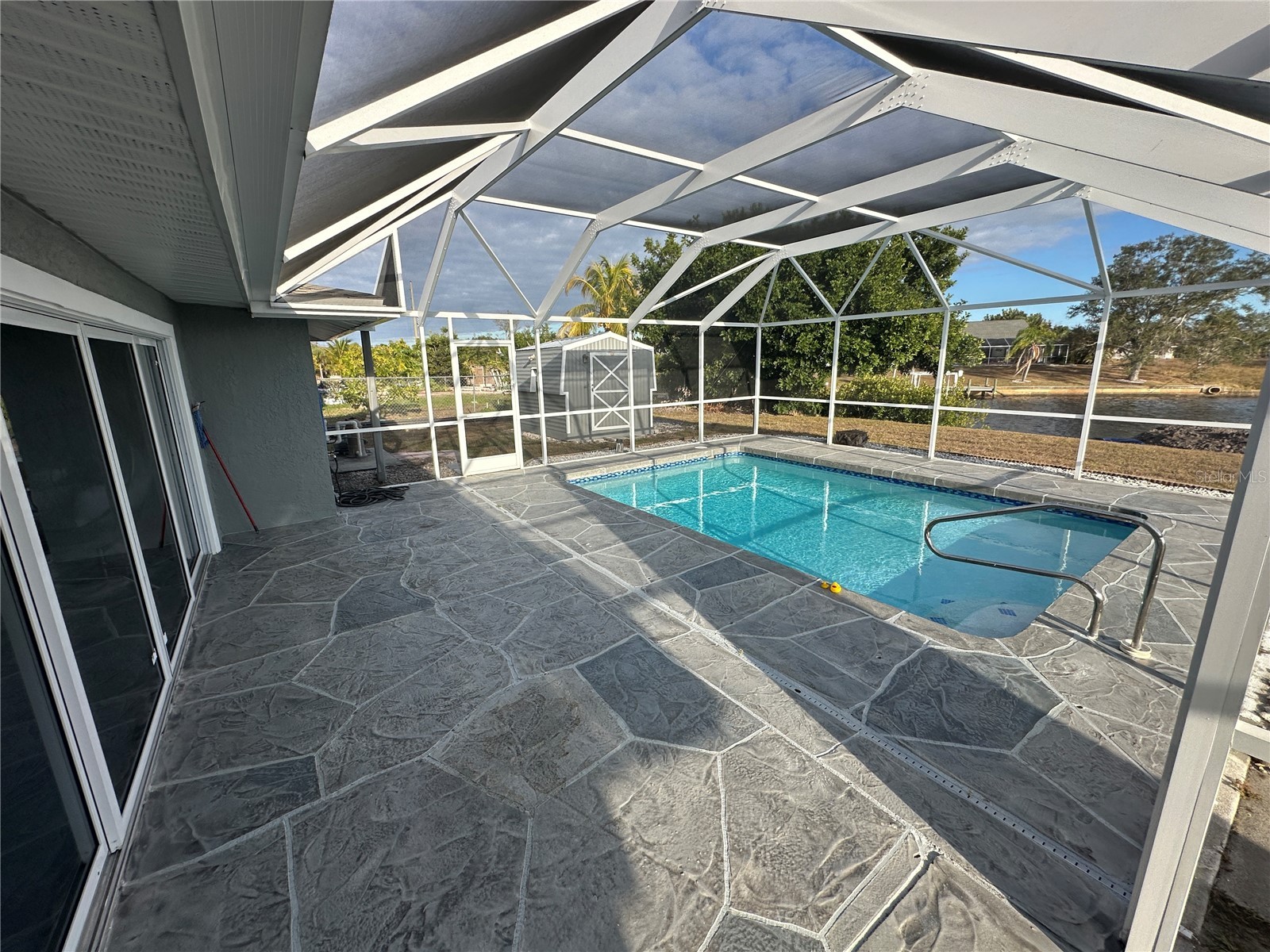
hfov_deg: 102.1
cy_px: 476
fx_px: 514
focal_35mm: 14
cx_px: 635
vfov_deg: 85.7
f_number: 2.2
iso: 40
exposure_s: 1/774
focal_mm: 2.22
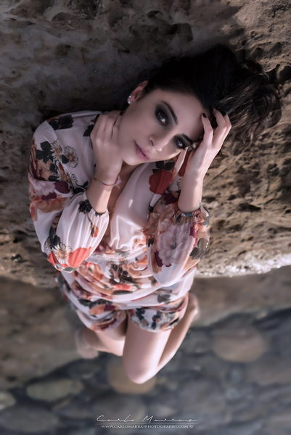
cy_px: 218
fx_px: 545
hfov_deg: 29.9
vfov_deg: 43.6
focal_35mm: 45
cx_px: 146
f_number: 4
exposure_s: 1/1250
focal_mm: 45
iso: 200
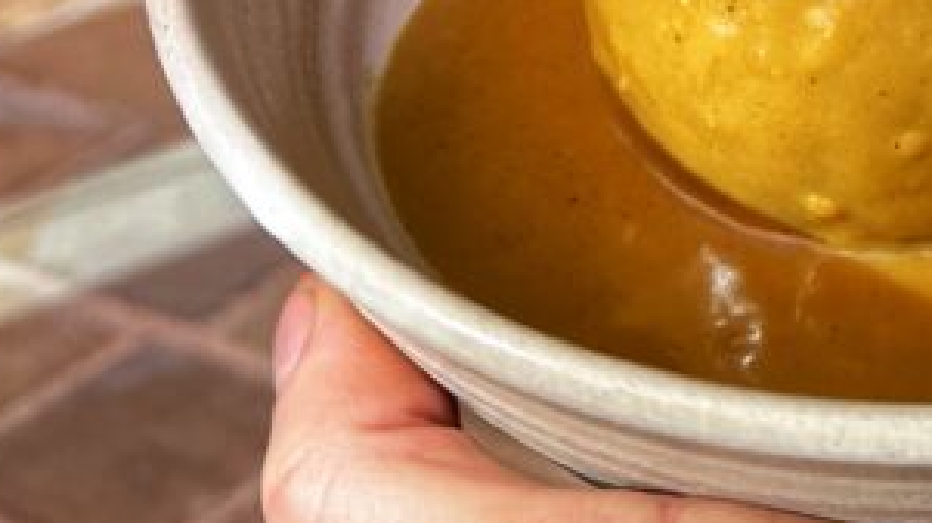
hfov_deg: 22.2
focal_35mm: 89
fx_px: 2198
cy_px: -470
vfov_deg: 12.2
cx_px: 1093
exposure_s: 1/349
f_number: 1.78
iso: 80
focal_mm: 6.86
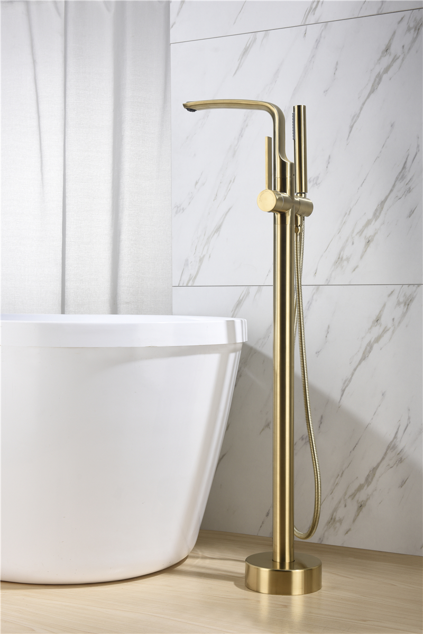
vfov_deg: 39.6
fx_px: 880
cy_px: 317
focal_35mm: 50
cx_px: 212
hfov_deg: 27.0
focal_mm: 50
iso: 100
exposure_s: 1/125
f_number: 10
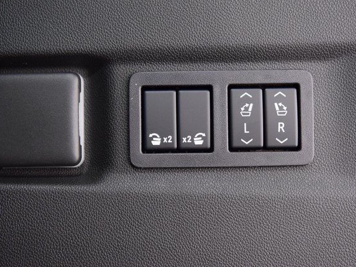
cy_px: 133
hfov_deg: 29.4
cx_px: 186
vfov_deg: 22.3
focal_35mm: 66
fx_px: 679
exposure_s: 1/6
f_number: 2.8
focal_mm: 40
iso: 1600
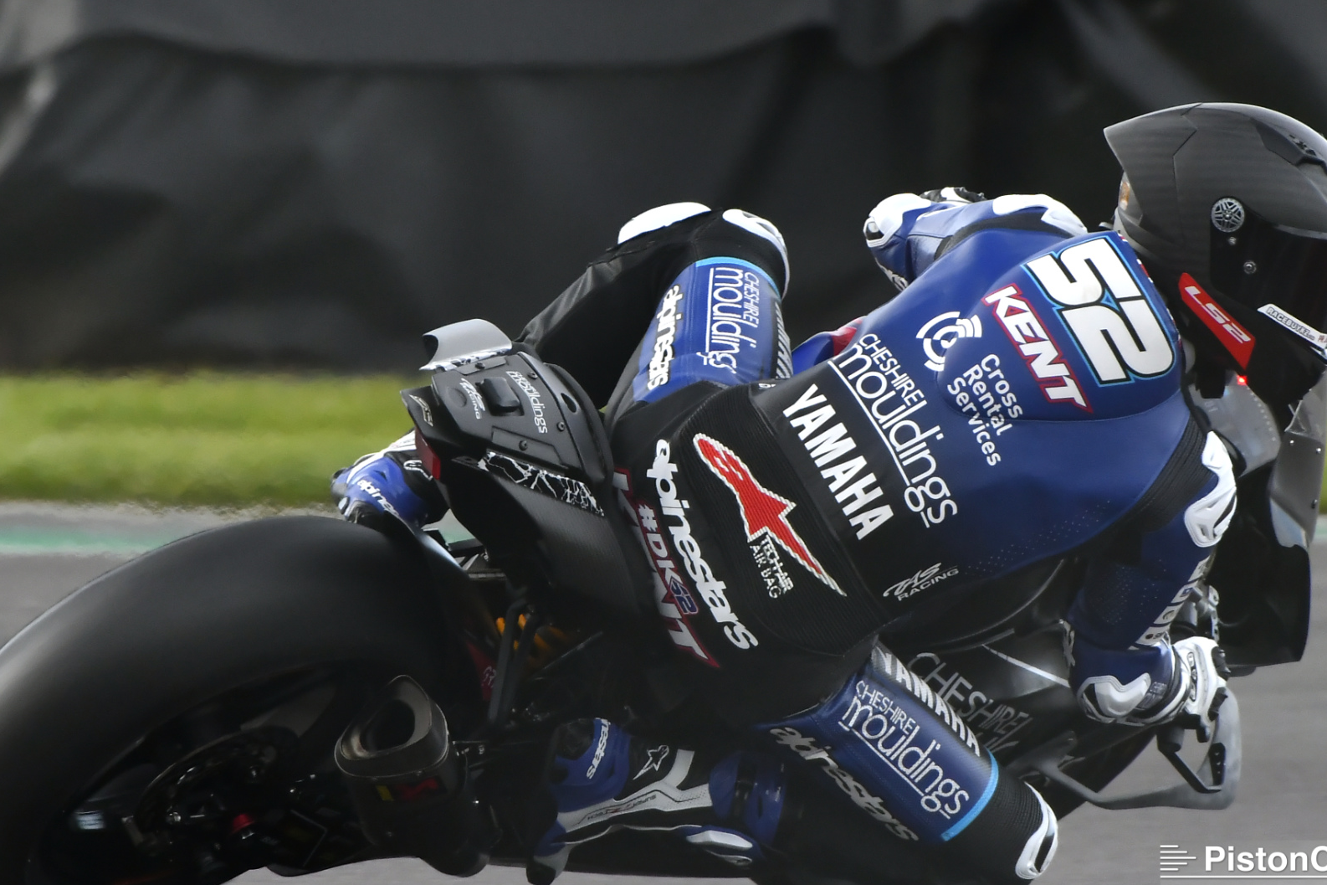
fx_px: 41830
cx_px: 714
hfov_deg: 1.8
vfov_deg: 1.2
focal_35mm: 1135
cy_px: 490
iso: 1400
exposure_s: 1/500
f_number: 8
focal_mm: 600
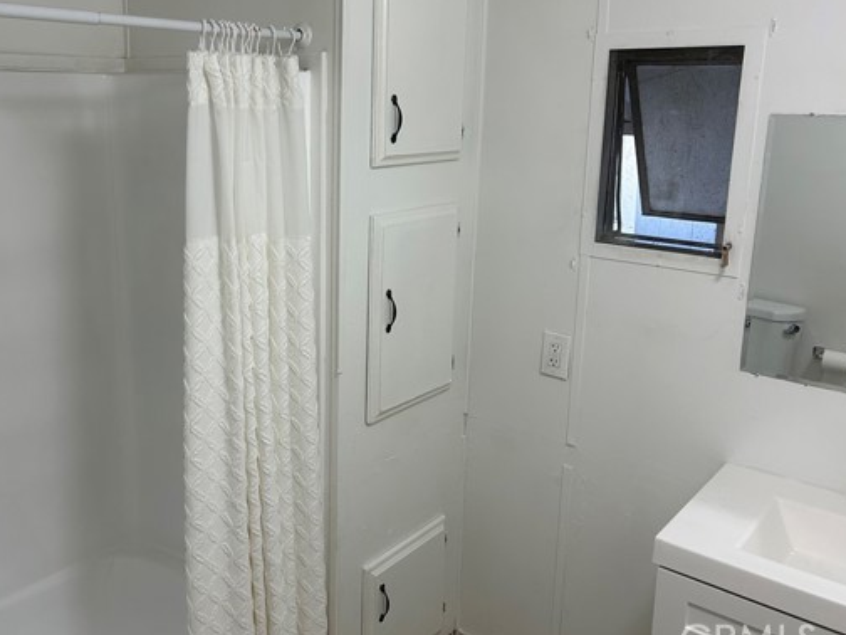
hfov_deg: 54.9
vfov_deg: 42.8
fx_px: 807
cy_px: 260
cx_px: 329
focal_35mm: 33
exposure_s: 1/120
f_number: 1.5
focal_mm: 5.7
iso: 100
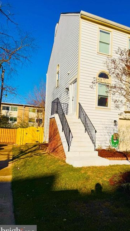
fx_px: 166
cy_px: 119
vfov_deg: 69.9
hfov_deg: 42.3
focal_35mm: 27
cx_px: 87
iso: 80
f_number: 1.78
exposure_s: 1/14286
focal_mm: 6.76
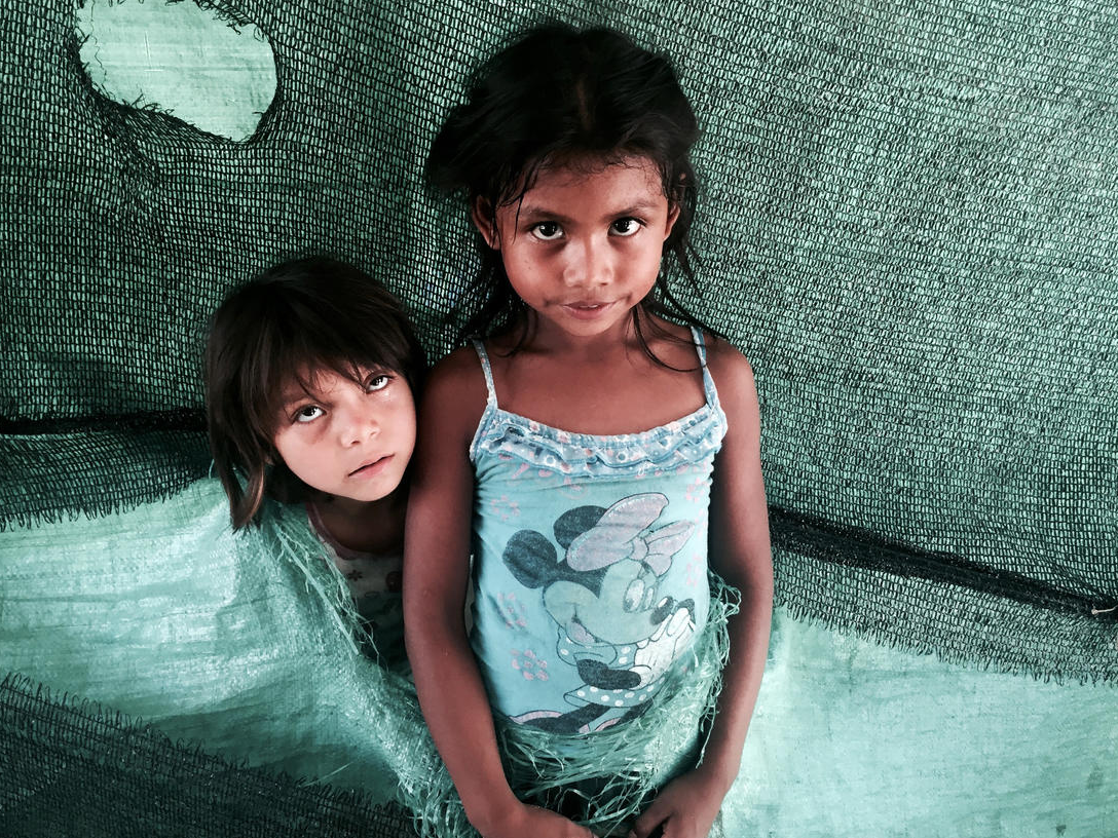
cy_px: 436
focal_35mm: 32
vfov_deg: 44.2
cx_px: 514
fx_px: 1034
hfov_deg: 56.7
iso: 32
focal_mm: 4.15
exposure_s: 1/30
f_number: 2.2
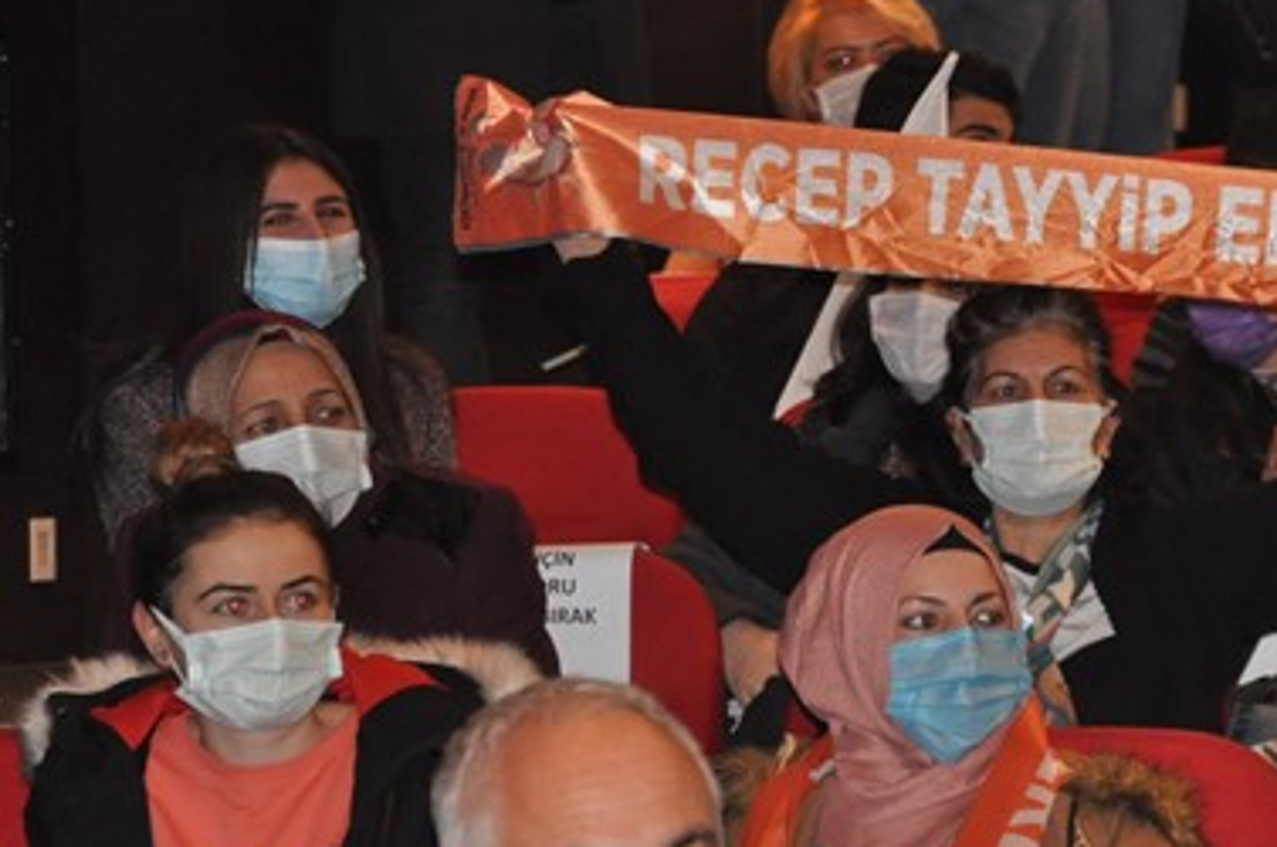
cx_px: 1030
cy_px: 481
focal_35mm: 233
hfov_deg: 8.8
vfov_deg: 5.9
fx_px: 8251
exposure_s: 1/60
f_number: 5.6
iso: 1600
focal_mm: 90
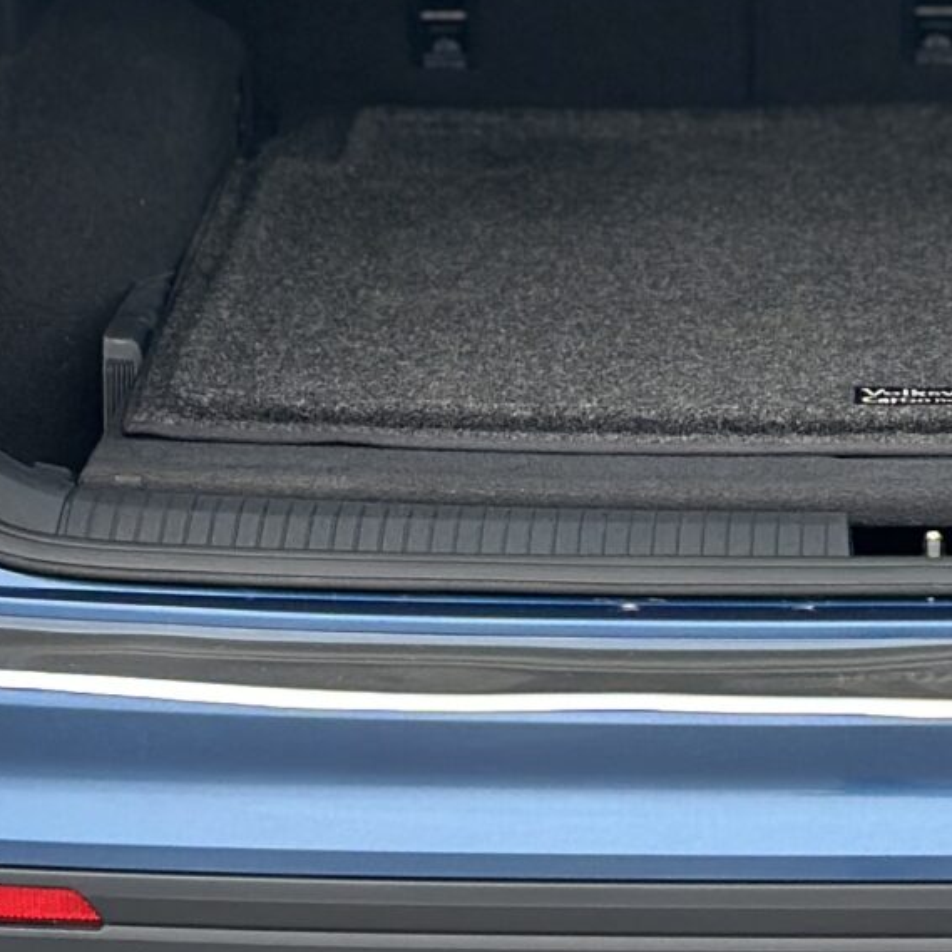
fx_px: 5943
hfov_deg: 9.1
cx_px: 925
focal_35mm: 191
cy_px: -315
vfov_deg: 9.0
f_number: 1.78
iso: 80
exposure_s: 1/491
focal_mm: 6.86
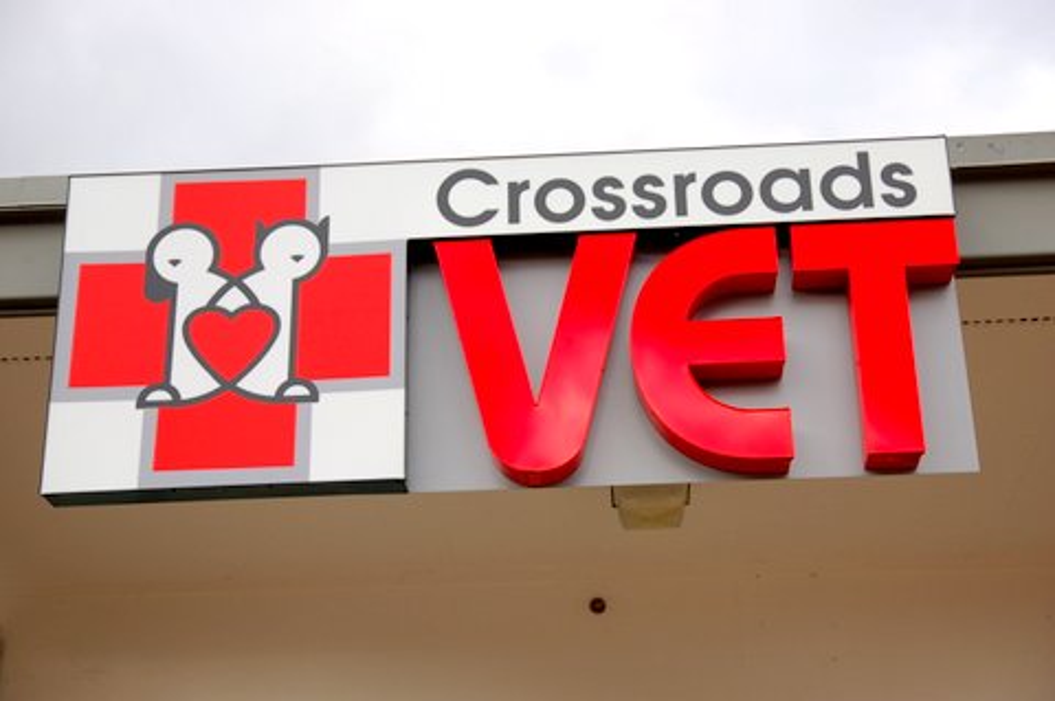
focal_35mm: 60
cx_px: 528
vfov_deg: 22.6
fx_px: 1757
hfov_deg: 33.4
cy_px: 350
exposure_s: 1/1000
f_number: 4
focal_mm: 40
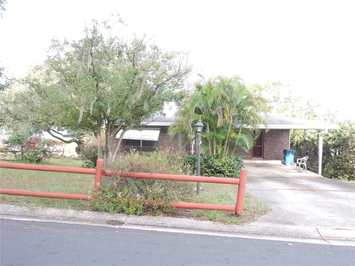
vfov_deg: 46.8
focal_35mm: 30
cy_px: 133
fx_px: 308
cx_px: 178
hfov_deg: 60.0
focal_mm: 5.4
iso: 250
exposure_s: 1/200
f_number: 3.1
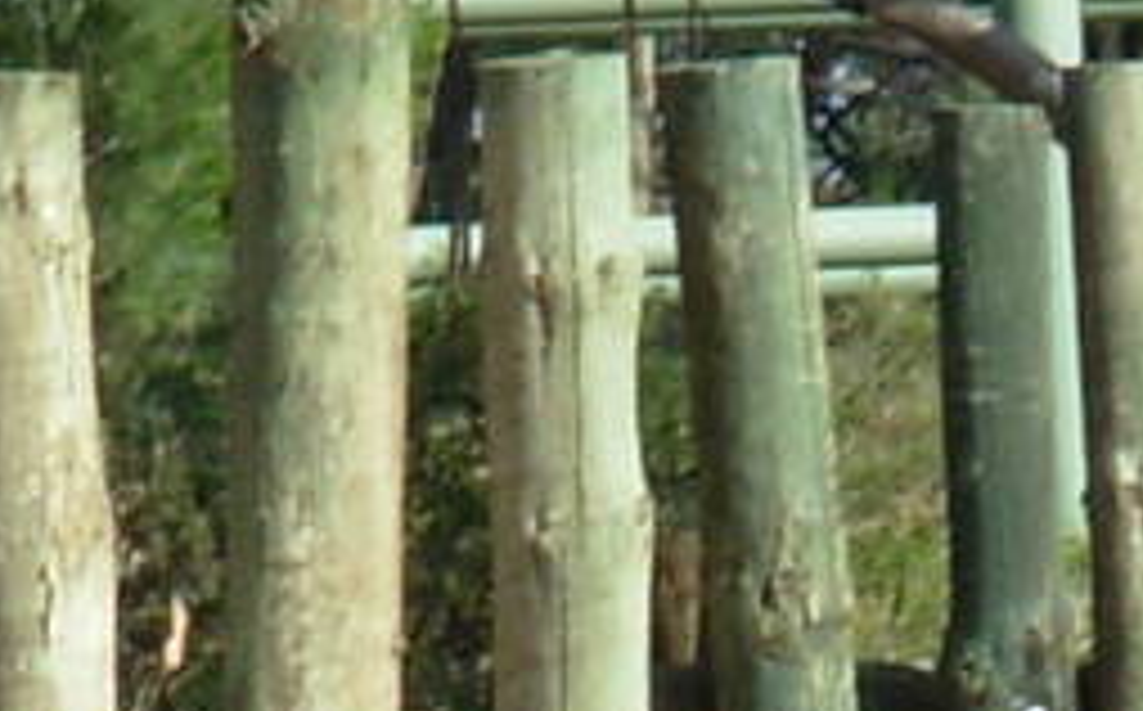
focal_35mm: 1271
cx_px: 608
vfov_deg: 1.0
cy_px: 2218
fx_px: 39540
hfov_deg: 1.7
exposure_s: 1/136
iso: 50
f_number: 5
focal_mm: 31.4
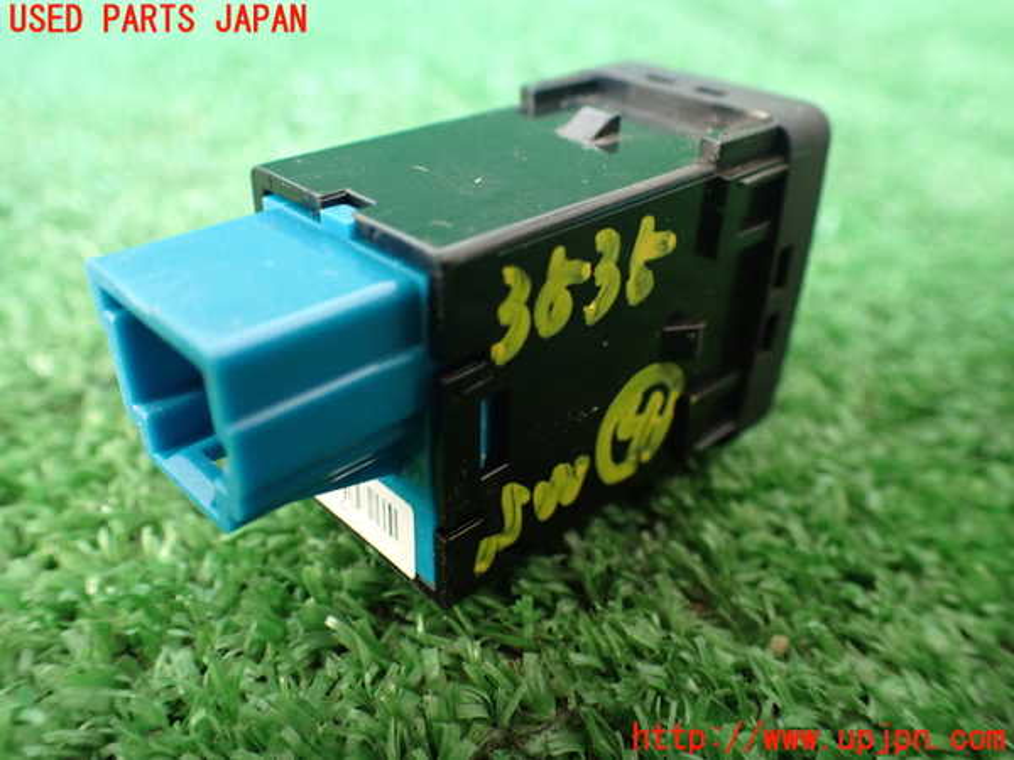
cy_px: 380
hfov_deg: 60.0
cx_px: 507
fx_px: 879
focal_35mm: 30
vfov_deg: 46.8
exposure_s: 1/60
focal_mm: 5.4
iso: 800
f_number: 2.3
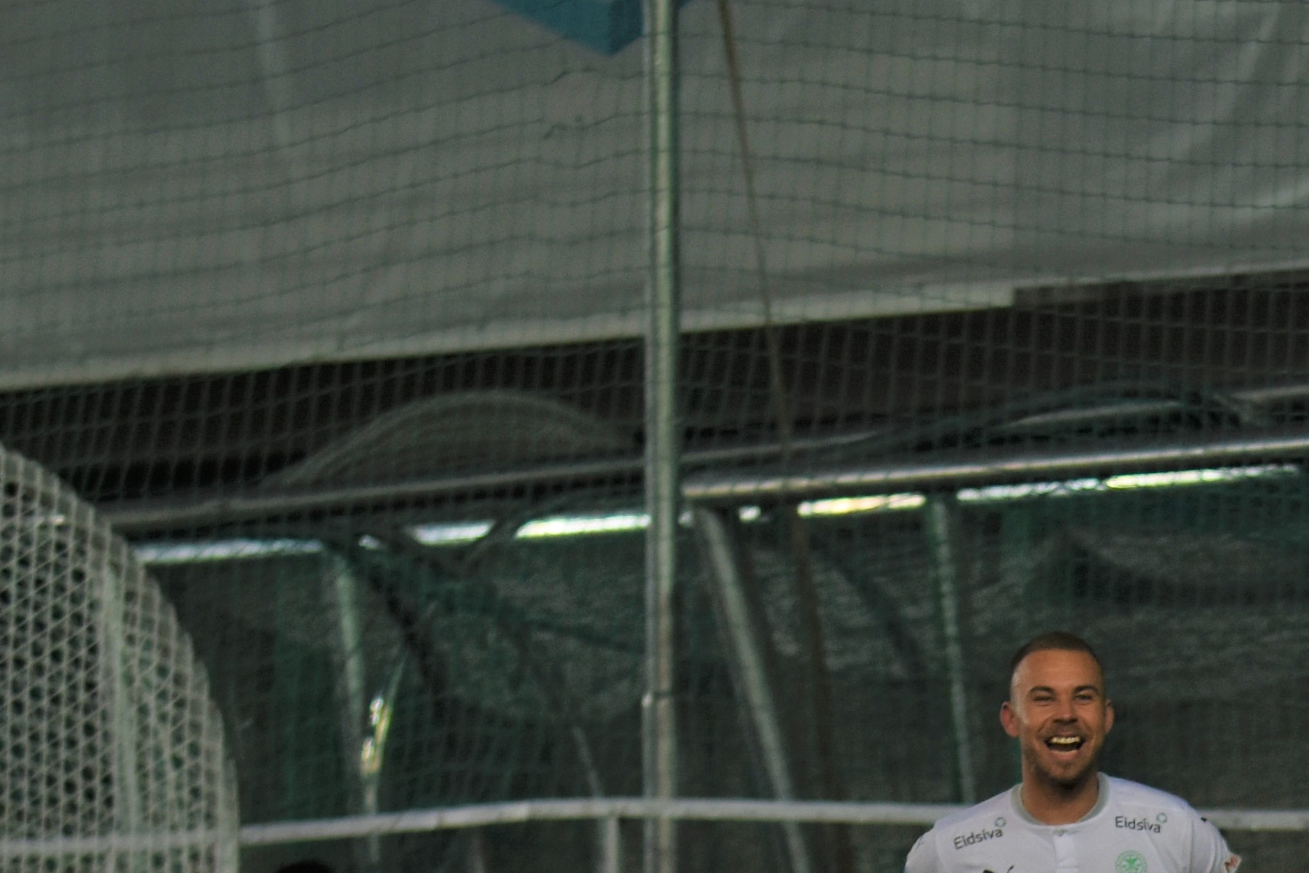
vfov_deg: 2.9
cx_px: 1497
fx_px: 17122
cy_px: 1043
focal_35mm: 471
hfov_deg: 4.4
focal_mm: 98
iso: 400
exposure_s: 1/800
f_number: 2.8
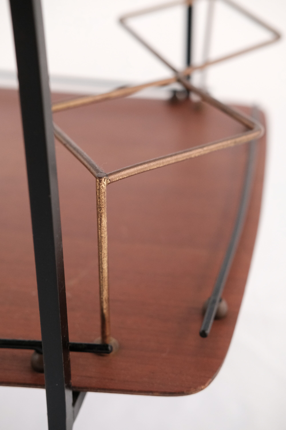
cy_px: 215
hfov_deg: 25.5
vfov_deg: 37.5
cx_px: 143
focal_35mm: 53
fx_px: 633
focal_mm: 35
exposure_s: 1/125
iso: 2500
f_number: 4
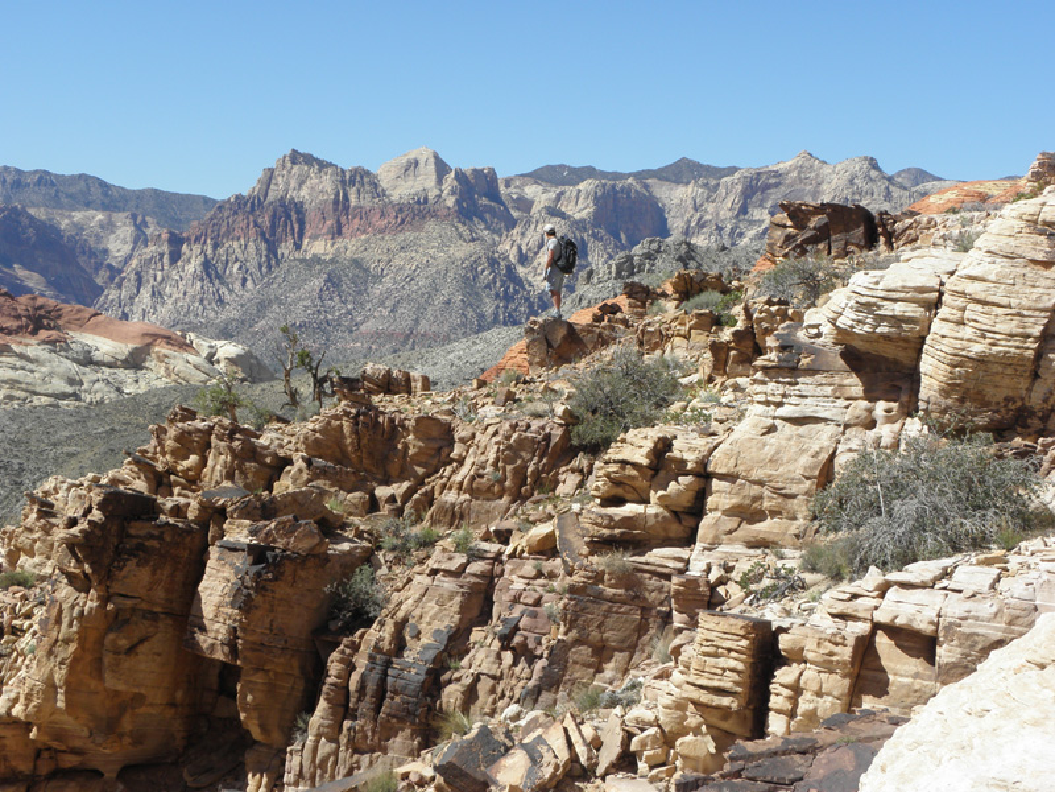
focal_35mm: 68
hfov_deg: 28.6
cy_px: 396
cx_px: 528
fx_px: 2072
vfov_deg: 21.6
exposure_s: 1/250
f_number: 5.6
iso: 64
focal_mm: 12.13
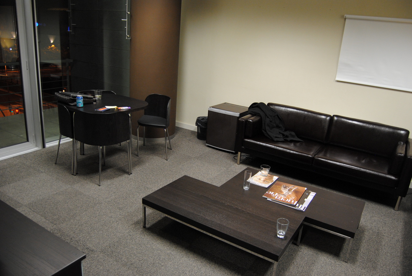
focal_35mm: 27
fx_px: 309
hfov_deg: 67.3
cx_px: 206
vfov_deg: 48.1
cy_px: 138
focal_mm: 18
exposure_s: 1/30
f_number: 3.5
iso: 560
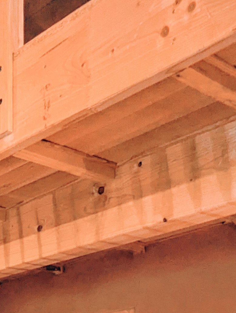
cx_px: -97
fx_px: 571
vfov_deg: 22.7
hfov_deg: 20.6
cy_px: 513
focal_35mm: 63
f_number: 2.2
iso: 192
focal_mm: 2.35
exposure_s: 1/38.9
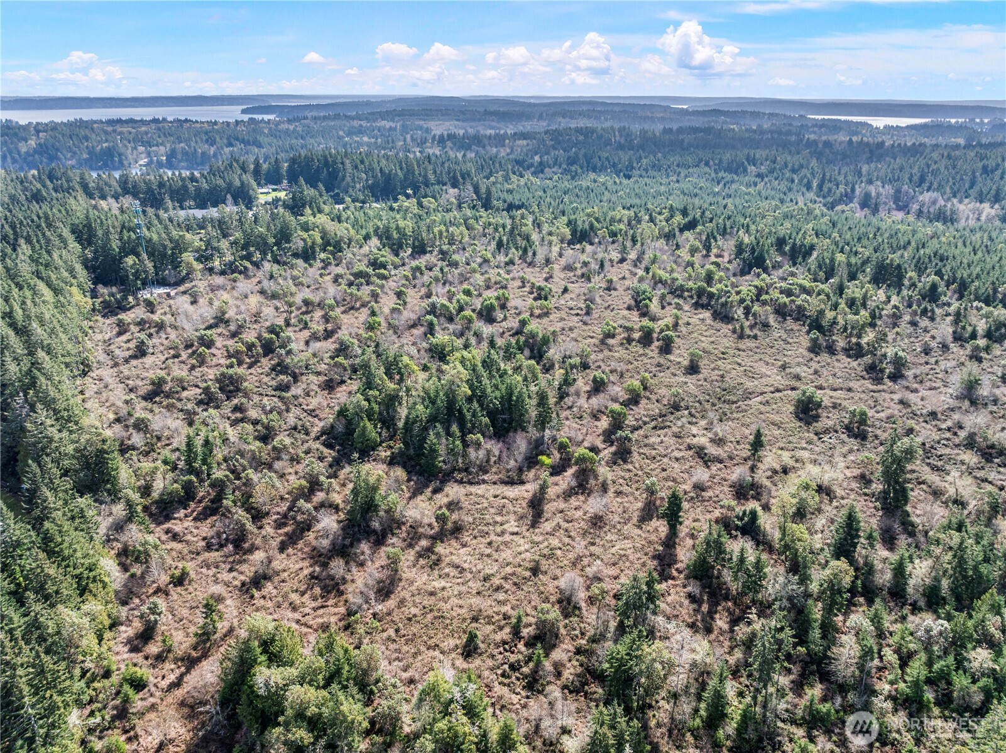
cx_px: 503
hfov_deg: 71.6
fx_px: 697
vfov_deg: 56.7
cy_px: 376
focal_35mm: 24
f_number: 2.8
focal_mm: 12.29
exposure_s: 1/2000
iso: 400
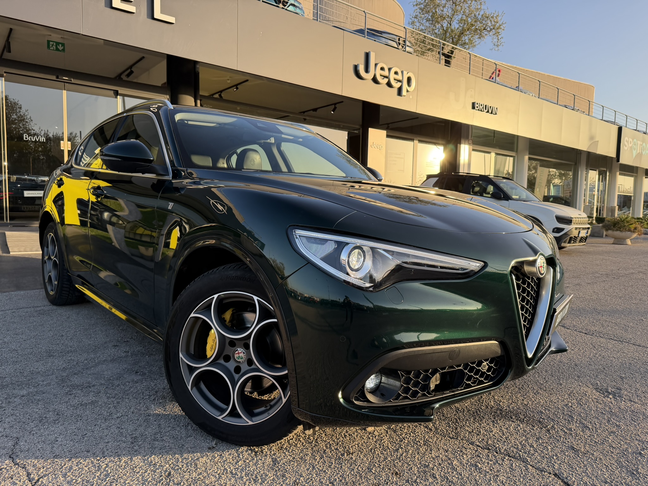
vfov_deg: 56.8
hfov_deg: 71.6
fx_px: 449
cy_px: 243
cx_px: 324
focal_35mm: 24
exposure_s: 1/822
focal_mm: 6.76
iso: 100
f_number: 1.78
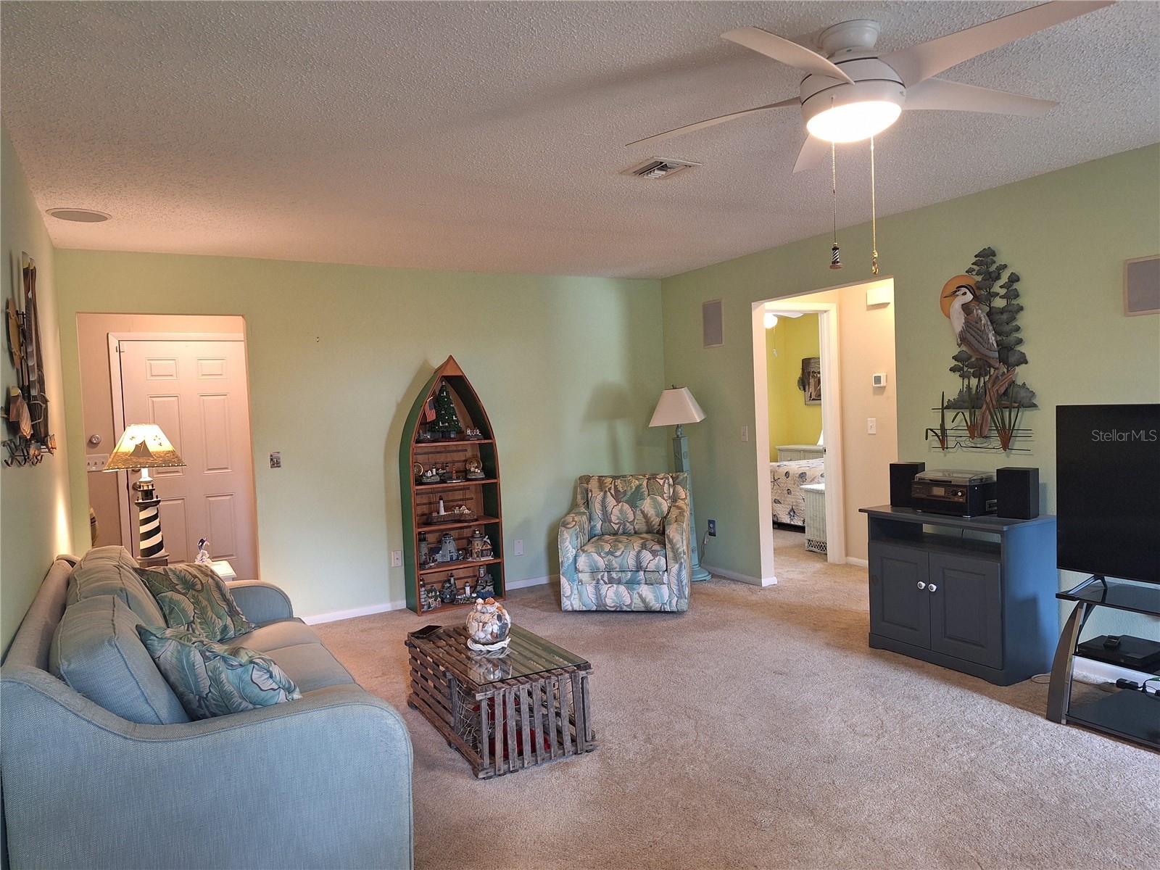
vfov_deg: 58.9
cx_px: 580
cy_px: 435
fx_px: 771
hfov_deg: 73.9
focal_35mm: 23
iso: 160
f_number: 1.8
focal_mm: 5.54
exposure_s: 1/40
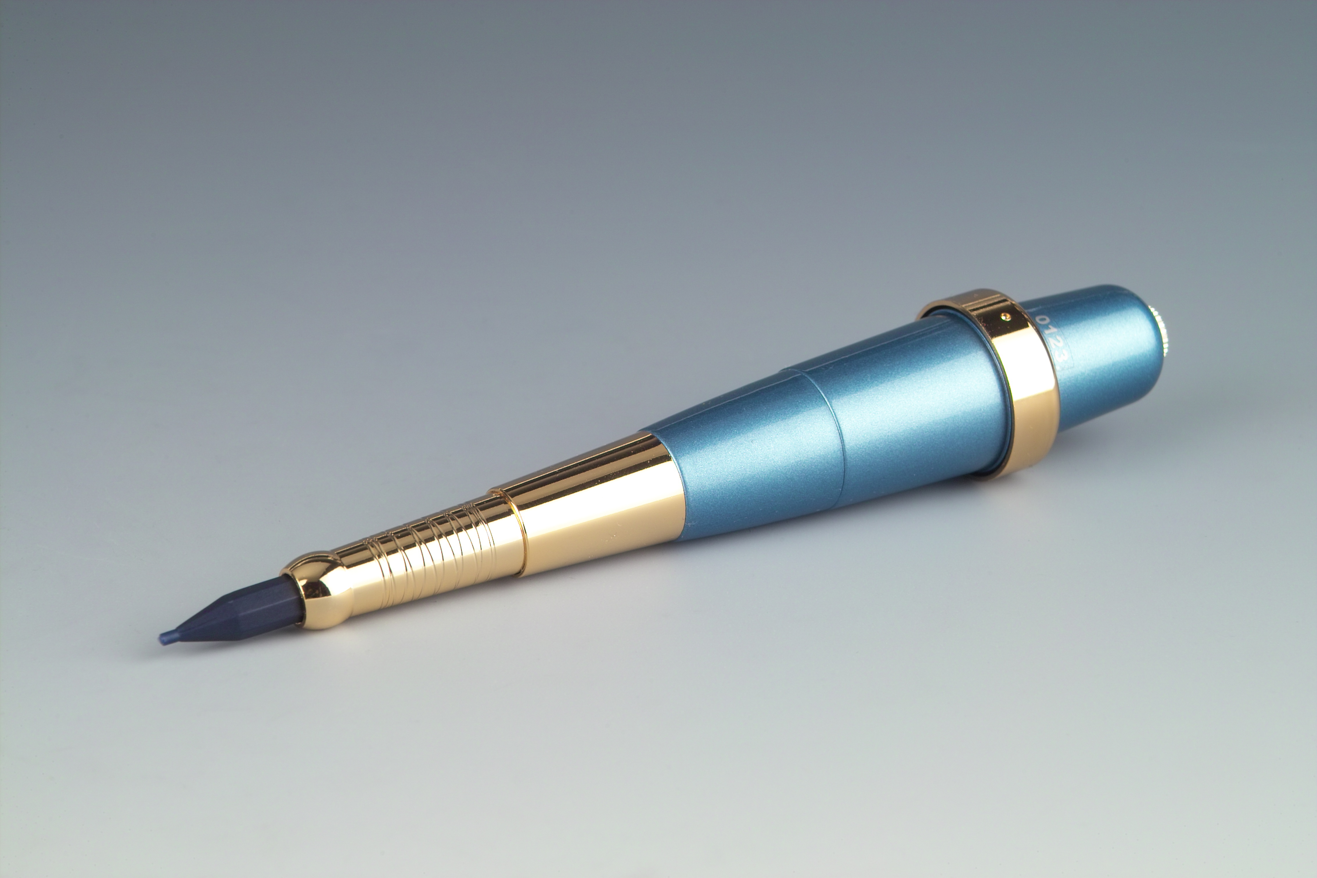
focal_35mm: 119
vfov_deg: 11.5
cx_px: 658
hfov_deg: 17.2
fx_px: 4353
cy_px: 439
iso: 100
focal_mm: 70
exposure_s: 1/125
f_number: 11
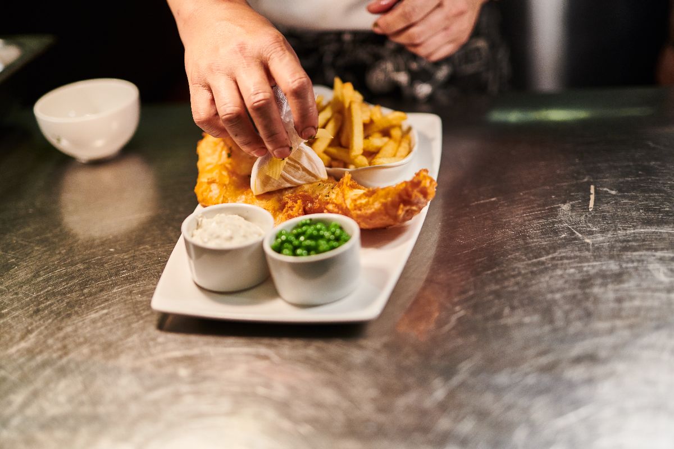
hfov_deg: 39.6
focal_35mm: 50
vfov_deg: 27.0
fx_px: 936
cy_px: 224
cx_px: 337
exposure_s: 1/4000
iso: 500
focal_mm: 50
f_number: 1.4
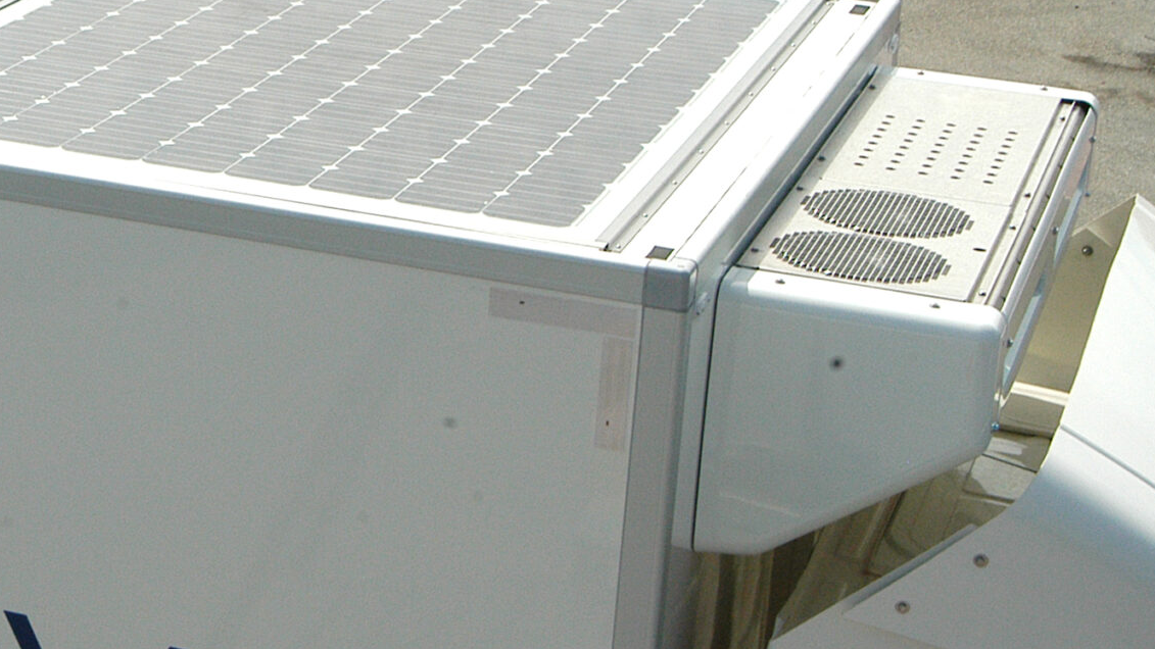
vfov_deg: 10.9
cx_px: -145
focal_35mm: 110
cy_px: 57
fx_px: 3374
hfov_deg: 18.6
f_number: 16
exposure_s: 1/640
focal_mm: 31
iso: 400
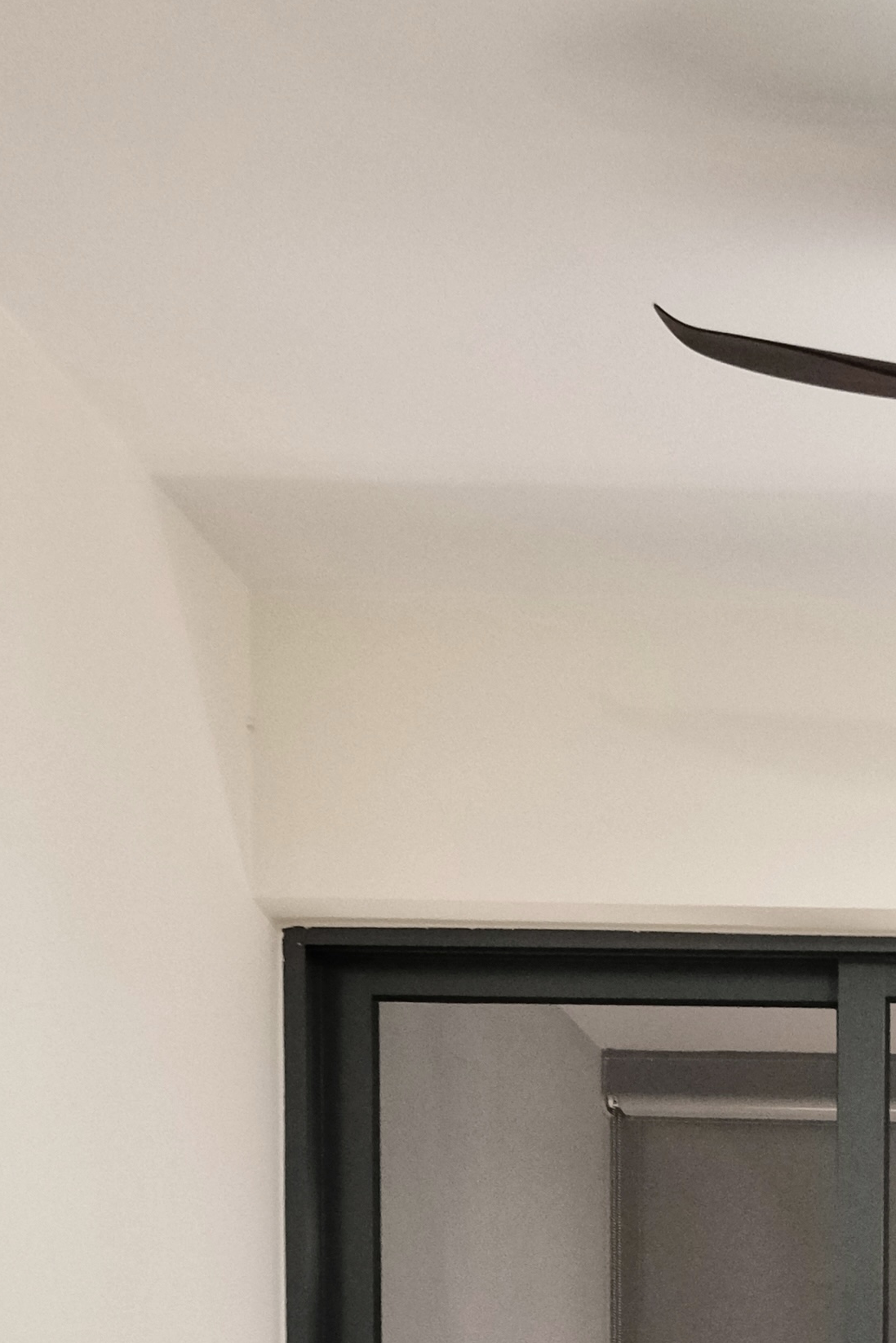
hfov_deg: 17.3
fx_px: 2688
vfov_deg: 24.1
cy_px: 1818
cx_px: 1282
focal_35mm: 72
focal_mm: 12.6
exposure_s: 1/125
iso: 1600
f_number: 4
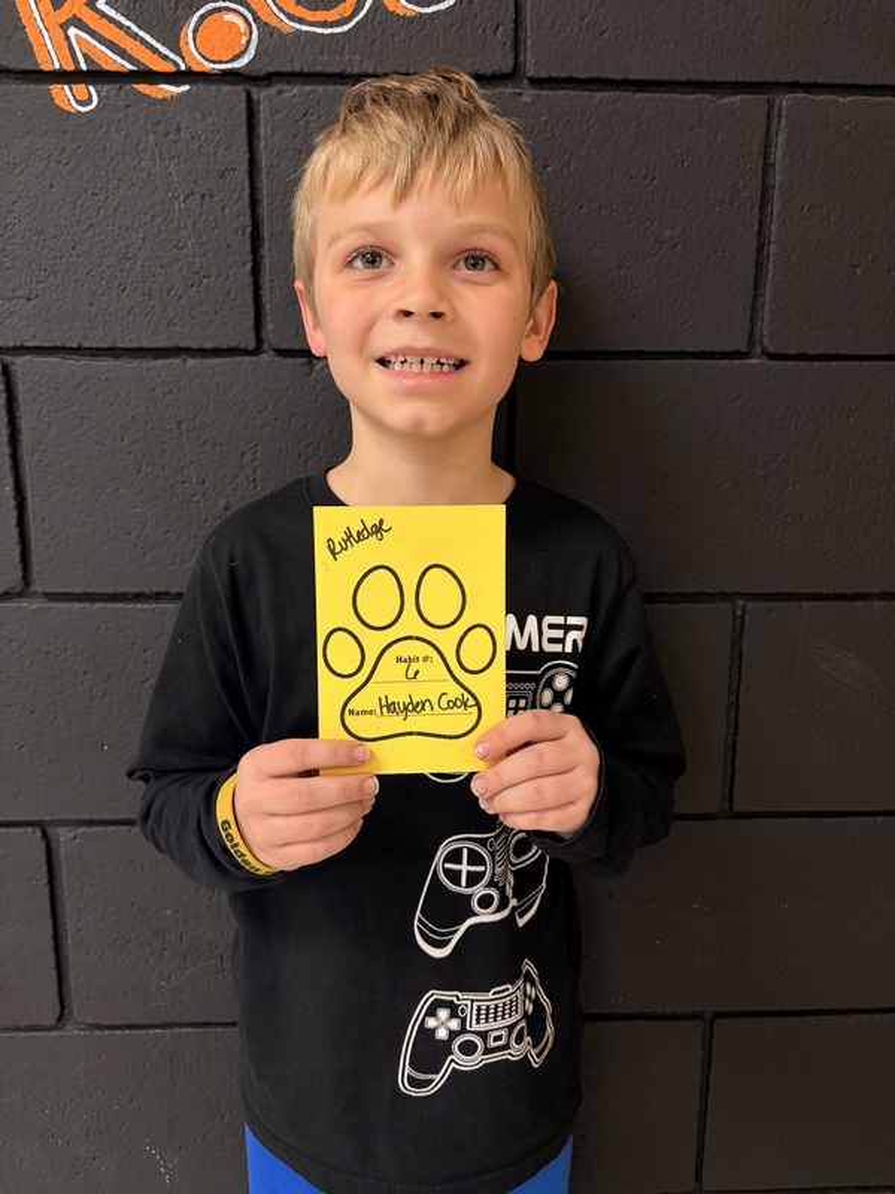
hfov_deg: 53.1
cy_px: 597
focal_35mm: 26
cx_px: 448
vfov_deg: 67.3
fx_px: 896
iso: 160
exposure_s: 1/60
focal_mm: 5.96
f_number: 1.6
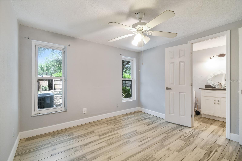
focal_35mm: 15
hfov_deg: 100.4
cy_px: 80
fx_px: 101
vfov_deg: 77.3
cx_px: 121
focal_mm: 10
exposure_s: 1/2
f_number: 7.1
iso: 100
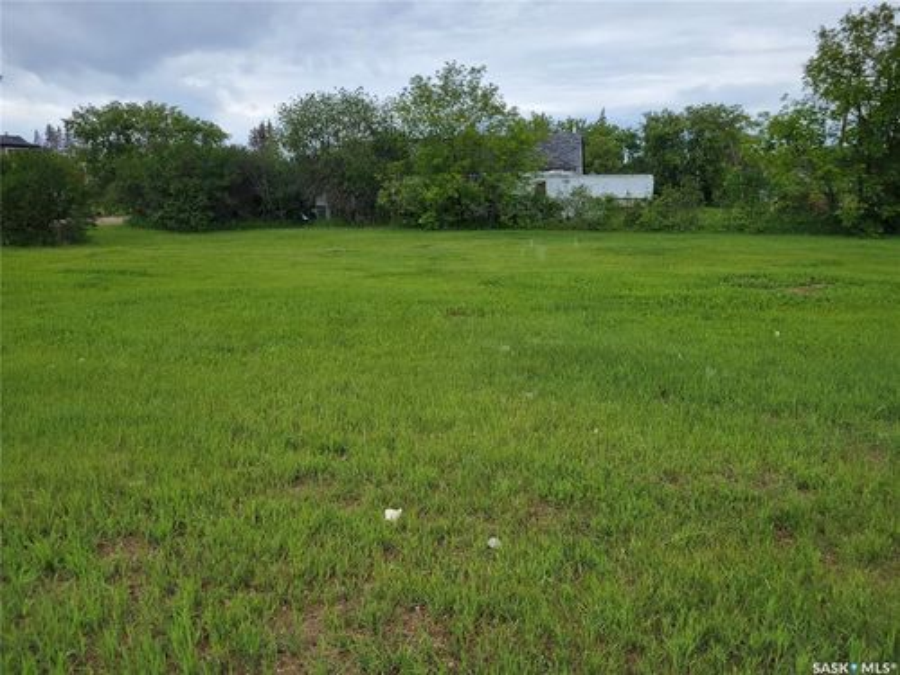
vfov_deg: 53.1
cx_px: 450
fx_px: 676
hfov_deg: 67.3
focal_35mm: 26
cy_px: 338
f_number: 1.8
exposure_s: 1/730
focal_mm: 5.4
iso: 40
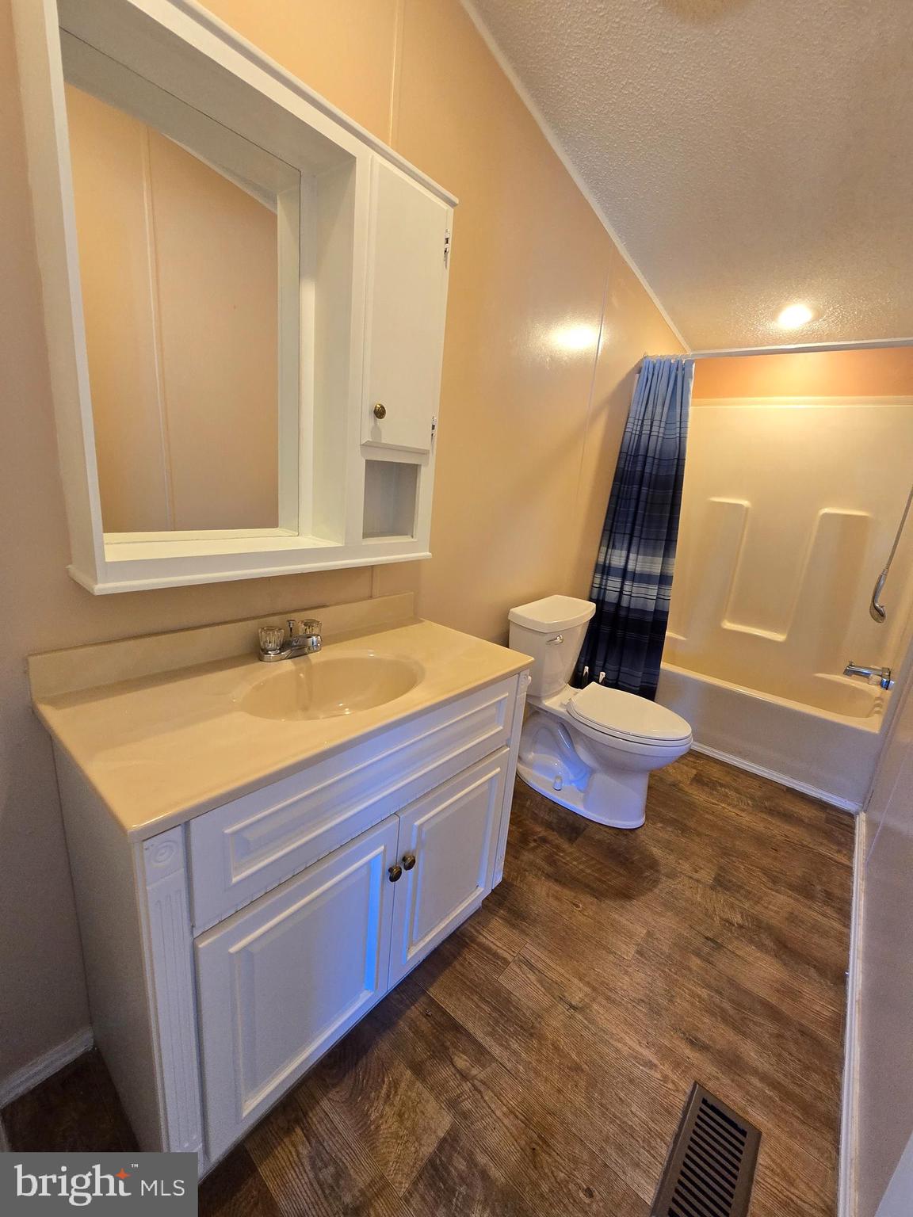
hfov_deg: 89.9
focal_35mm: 13
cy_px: 608
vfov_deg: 106.2
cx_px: 456
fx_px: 457
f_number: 2.2
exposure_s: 1/60
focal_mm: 2.2
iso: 320
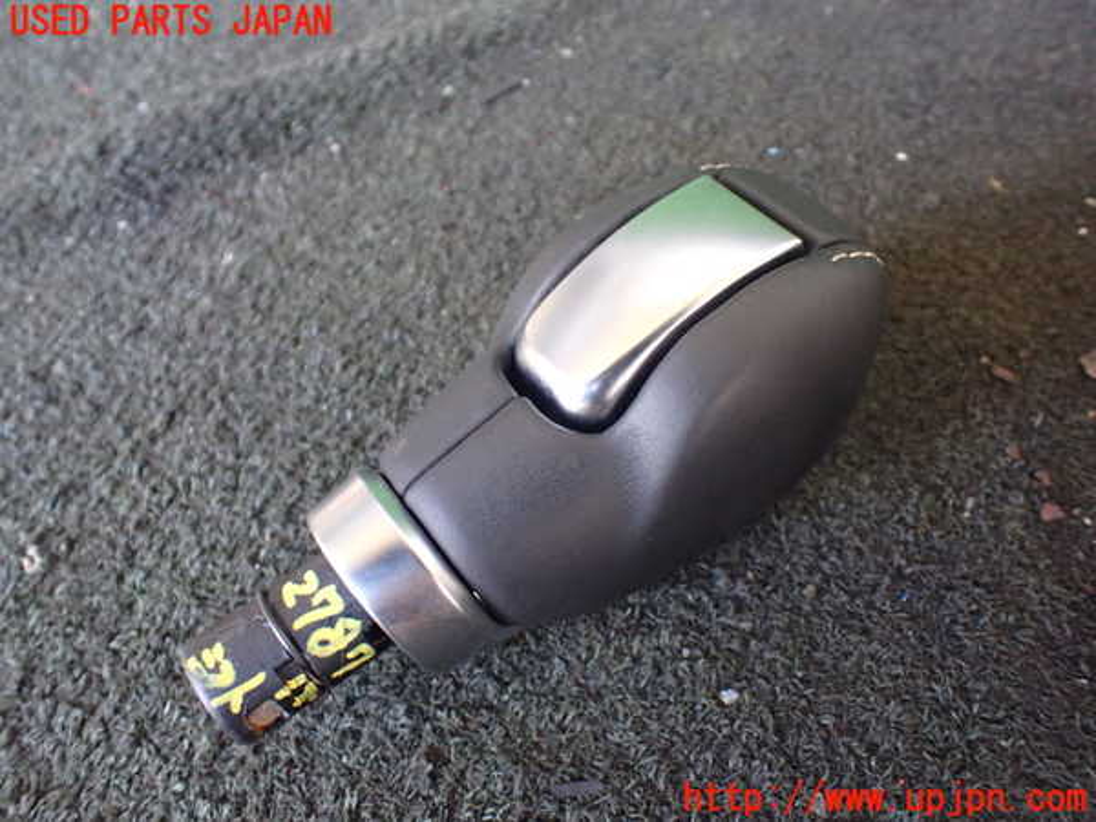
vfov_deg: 46.8
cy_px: 411
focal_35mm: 30
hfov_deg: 60.0
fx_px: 950
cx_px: 548
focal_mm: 5.4
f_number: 2.3
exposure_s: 1/80
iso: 800
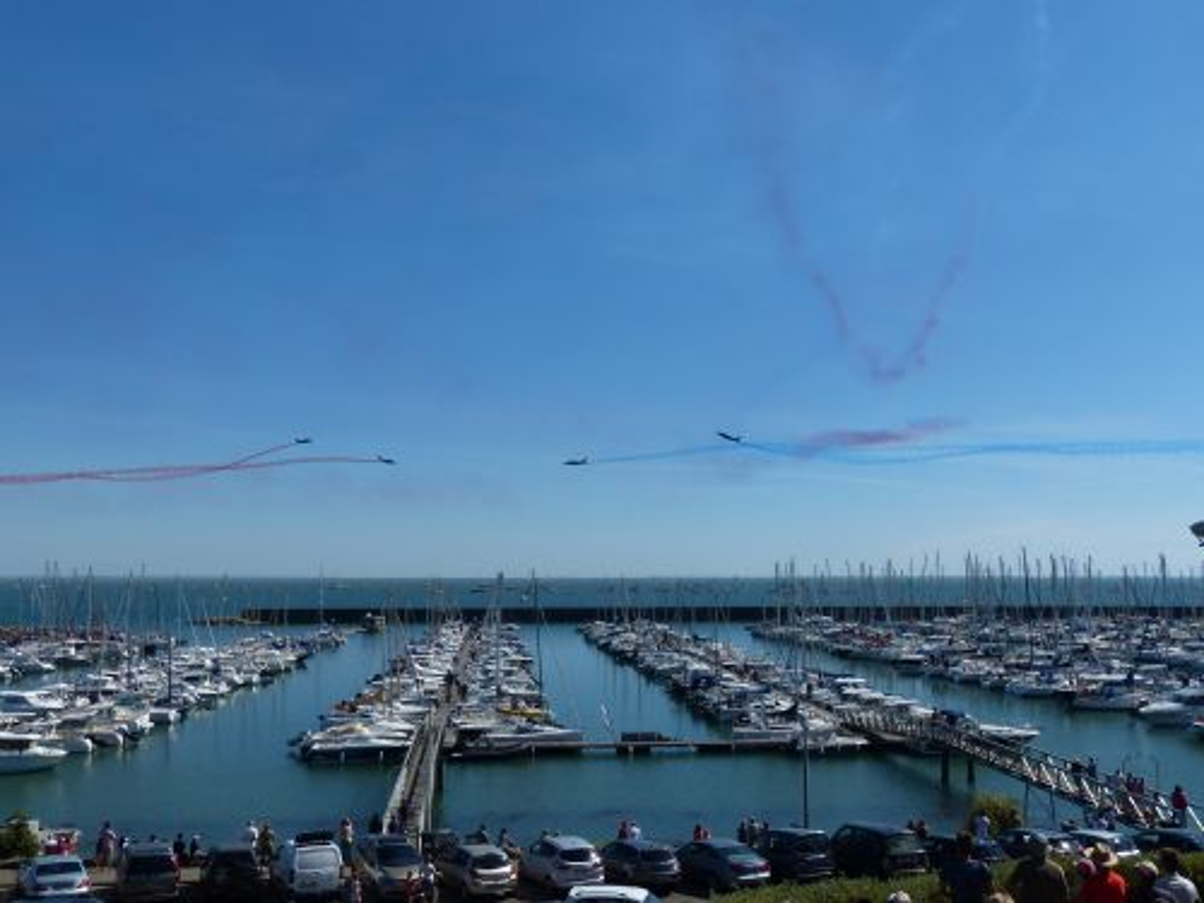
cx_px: 602
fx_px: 1148
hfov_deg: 55.4
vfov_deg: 42.9
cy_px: 452
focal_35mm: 33
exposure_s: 1/1600
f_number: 4.5
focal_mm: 5.9
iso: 100
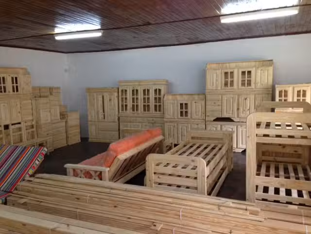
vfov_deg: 42.9
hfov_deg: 55.4
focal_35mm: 33
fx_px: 296
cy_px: 117
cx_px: 156
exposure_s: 1/20
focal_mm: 4.12
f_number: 2.4
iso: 125
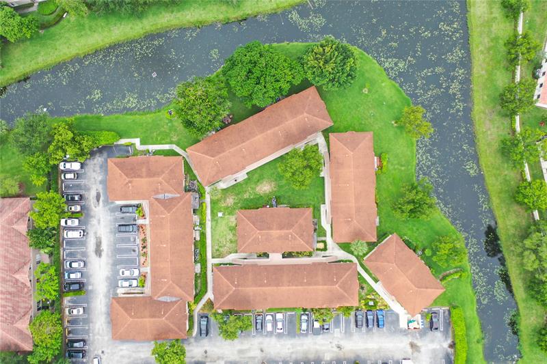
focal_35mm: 28
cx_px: 274
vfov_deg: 46.4
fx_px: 425
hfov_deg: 65.5
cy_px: 182
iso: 120
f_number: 2.8
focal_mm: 10.26
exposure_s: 1/30
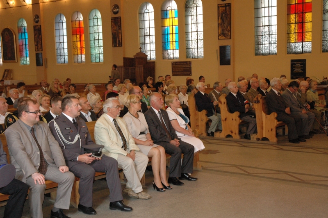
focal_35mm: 52
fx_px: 478
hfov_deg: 37.9
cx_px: 164
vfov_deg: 25.7
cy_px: 109
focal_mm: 35
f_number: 4.2
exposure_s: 1/60
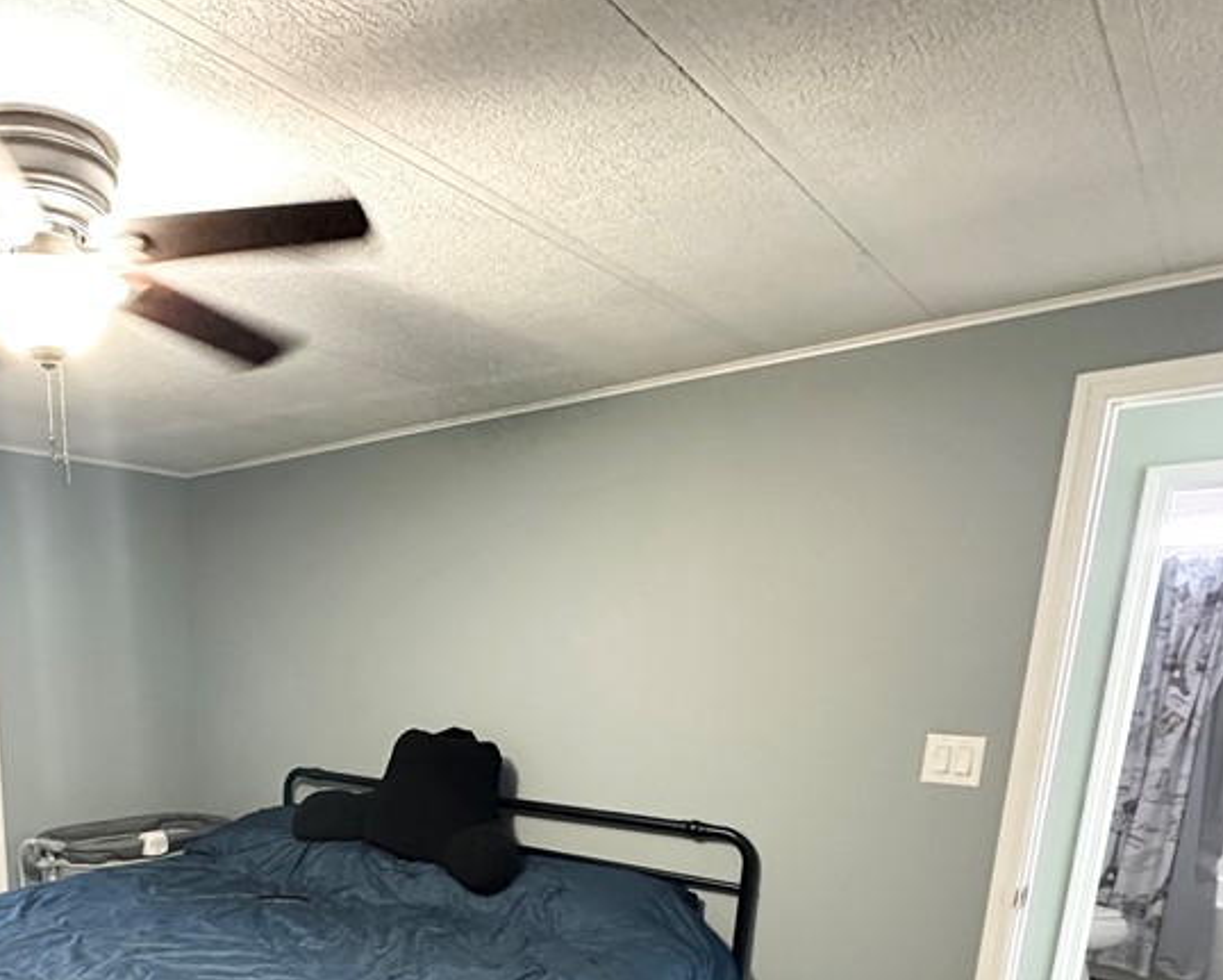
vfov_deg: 49.8
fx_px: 942
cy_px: 855
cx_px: 307
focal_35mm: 26
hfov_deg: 62.3
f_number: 2.2
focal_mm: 2.22
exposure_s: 1/60
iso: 800
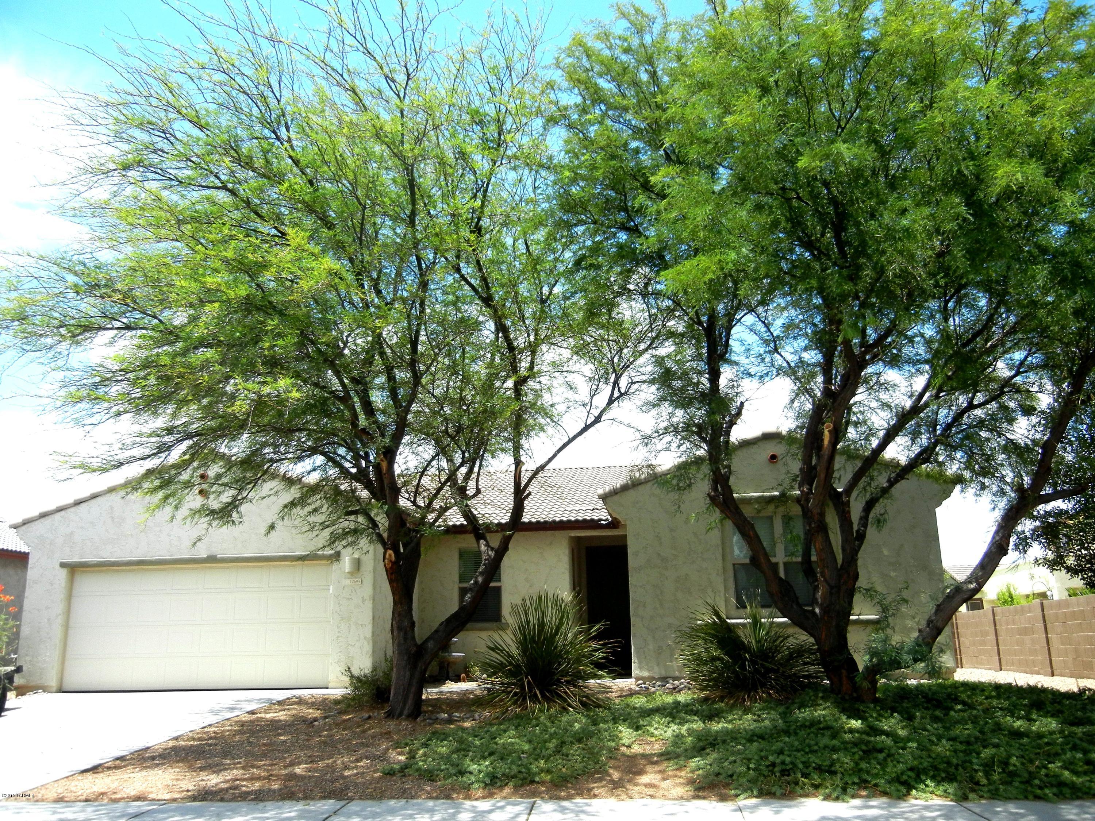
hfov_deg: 60.0
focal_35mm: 30
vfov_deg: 46.8
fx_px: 949
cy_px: 410
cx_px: 548
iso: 160
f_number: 7
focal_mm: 5.4
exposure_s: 1/300
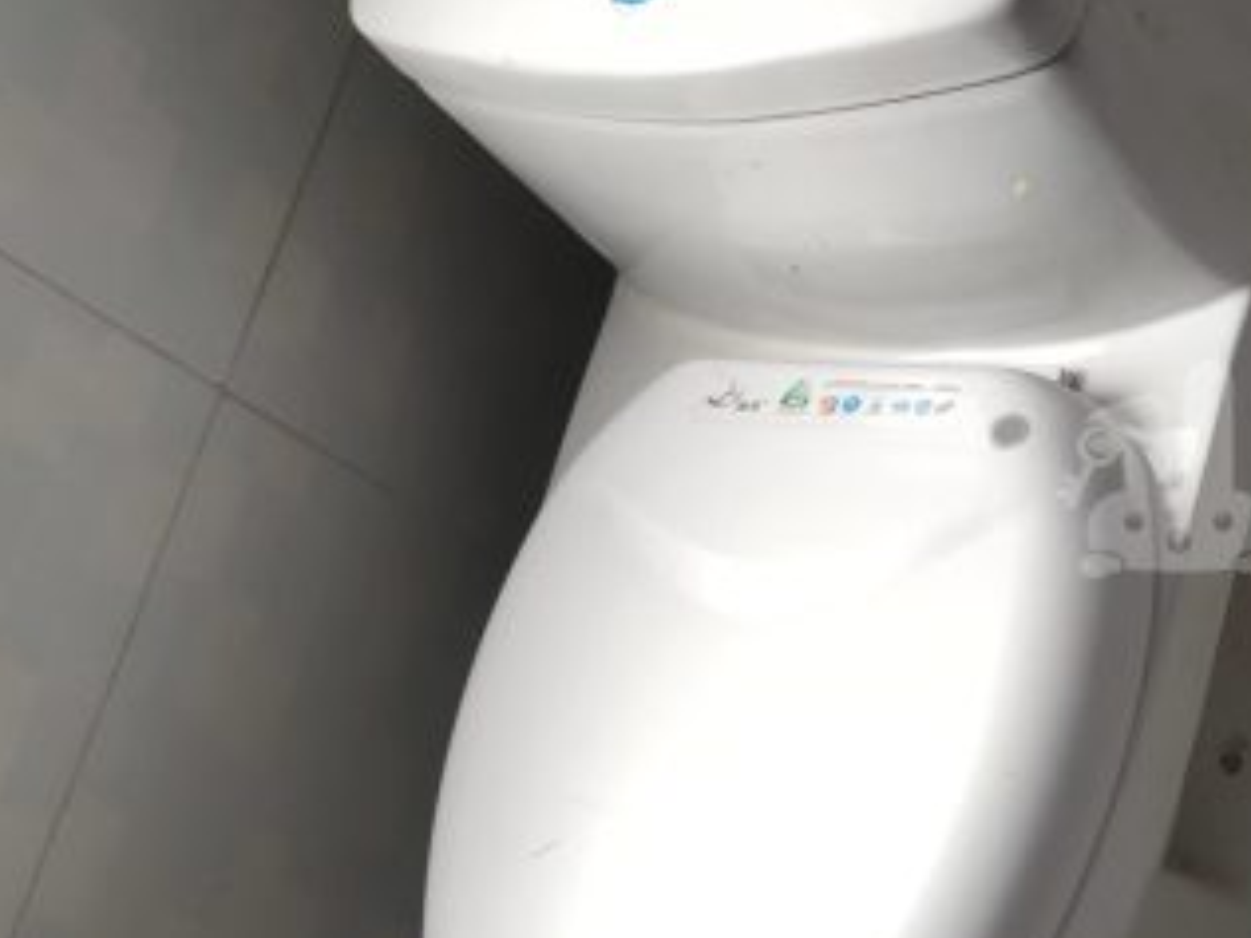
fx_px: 2747
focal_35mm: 76
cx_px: 1374
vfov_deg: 19.4
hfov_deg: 24.0
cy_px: 471
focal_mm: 4.35
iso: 50
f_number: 1.79
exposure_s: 1/120
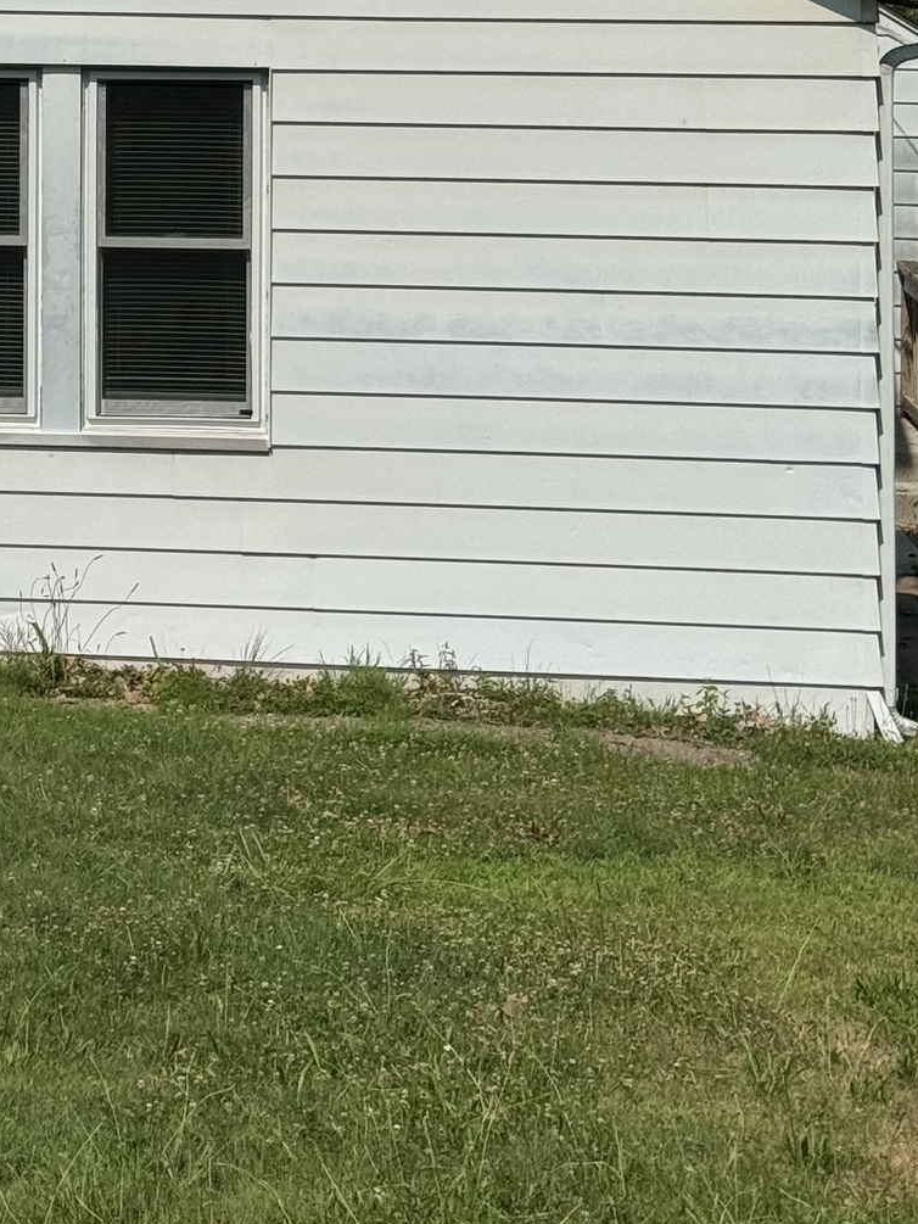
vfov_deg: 17.4
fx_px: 3889
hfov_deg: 13.2
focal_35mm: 110
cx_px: -63
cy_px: -68
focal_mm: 6.76
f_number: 1.78
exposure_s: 1/12500
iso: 64
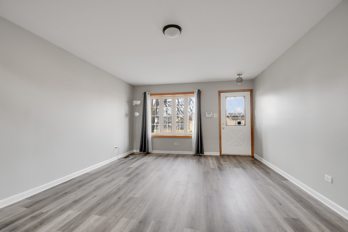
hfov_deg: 100.4
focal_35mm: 15
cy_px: 116
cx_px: 174
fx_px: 145
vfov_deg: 77.3
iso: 200
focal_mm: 10
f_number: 3.5
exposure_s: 1/250
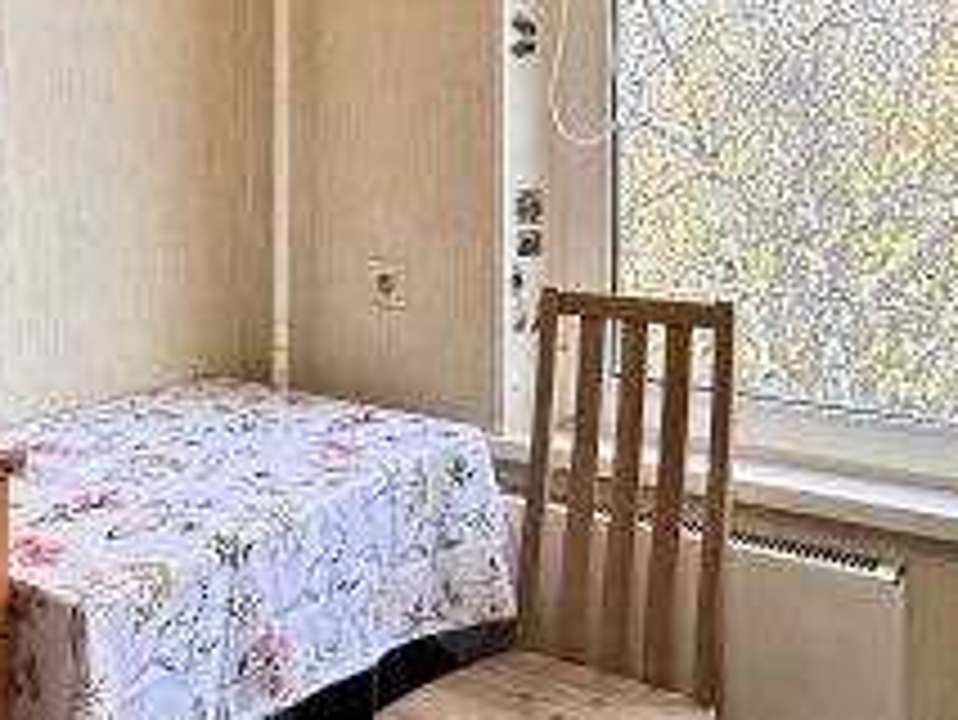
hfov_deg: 43.6
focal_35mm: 41
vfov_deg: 34.2
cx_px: 189
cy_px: 148
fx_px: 1135
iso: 400
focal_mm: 2.22
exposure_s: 1/60
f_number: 2.2
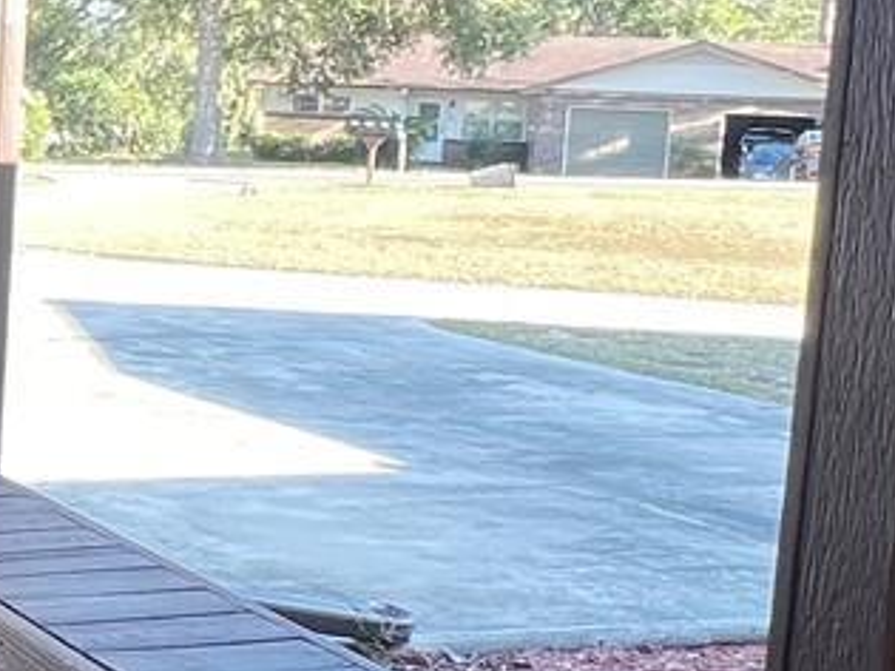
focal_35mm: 66
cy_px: 247
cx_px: -361
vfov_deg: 22.2
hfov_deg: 24.4
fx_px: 1706
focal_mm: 1.57
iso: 80
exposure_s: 1/99
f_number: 1.8
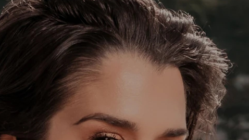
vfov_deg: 3.6
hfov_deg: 6.4
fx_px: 2212
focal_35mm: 335
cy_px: 368
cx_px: 94
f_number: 13
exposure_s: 1/200
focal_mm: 85
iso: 100
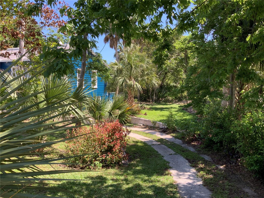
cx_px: 132
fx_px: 221
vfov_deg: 48.2
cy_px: 99
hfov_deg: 61.7
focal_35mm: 29
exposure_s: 1/353
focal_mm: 3
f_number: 1.8
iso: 16
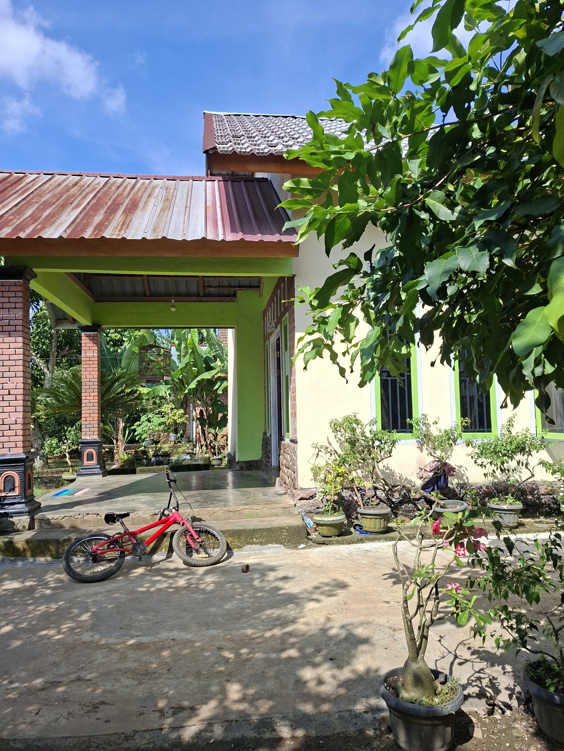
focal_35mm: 23
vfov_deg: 73.9
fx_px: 500
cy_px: 376
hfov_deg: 58.9
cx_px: 282
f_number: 1.8
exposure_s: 1/2000
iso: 50
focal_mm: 5.54
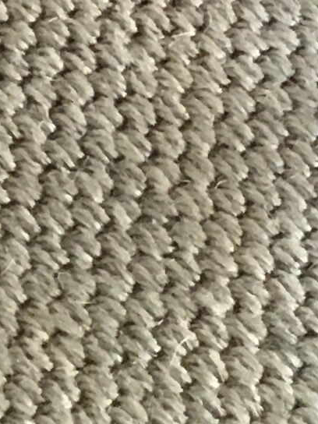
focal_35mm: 215
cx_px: 601
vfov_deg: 7.7
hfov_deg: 6.7
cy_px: -942
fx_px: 2633
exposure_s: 1/17
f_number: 2.2
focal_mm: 4.15
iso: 250
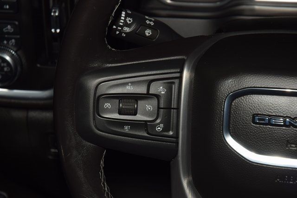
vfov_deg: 13.0
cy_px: 99
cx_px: 148
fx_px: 866
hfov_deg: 19.5
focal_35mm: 105
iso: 100
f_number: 8
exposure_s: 1/125
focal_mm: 70
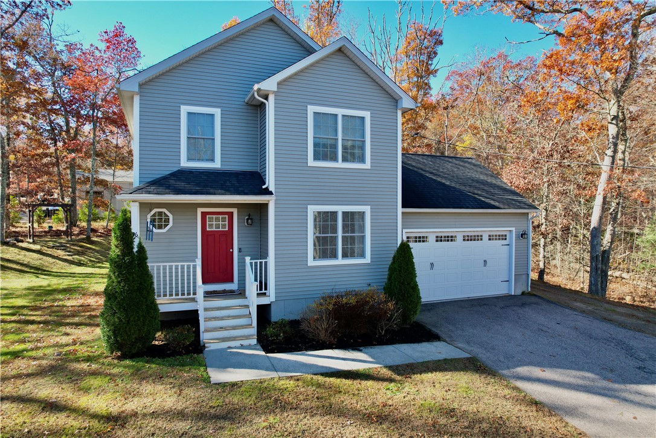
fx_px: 401
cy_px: 219
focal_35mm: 22
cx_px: 328
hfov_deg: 78.6
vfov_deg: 57.2
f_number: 2.8
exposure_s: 1/400
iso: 100
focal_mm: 8.38
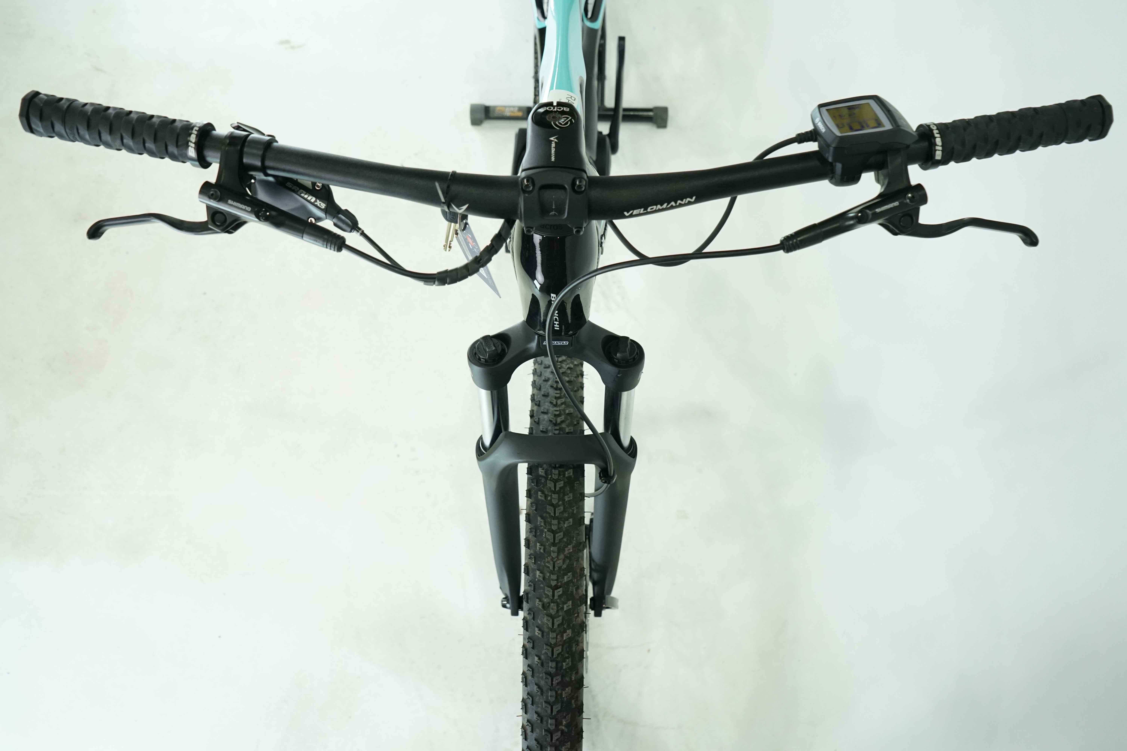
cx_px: 564
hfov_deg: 65.5
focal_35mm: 28
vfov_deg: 46.4
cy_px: 376
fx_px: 876
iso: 1600
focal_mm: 28
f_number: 5.6
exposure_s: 1/200
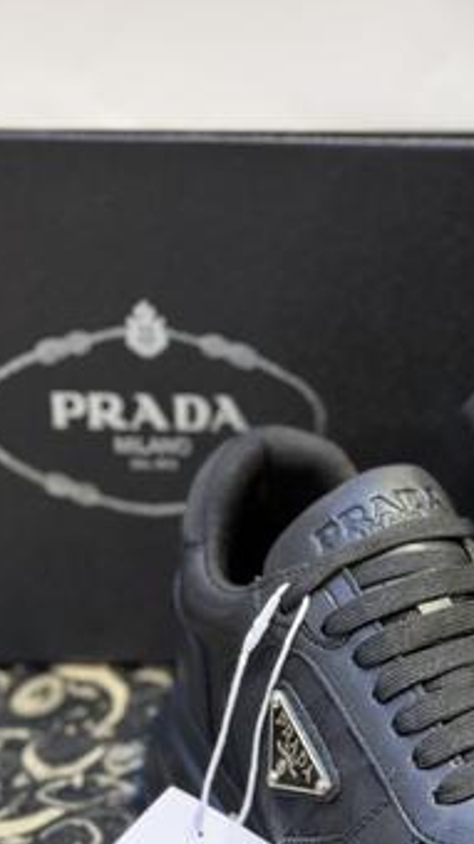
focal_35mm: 93
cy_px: 484
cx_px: 547
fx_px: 2080
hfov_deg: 12.7
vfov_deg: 22.9
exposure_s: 1/100
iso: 125
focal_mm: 6.76
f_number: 1.78
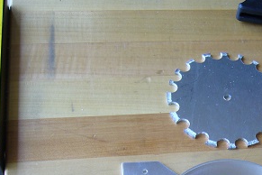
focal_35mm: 80
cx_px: 270
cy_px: 170
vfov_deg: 16.7
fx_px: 582
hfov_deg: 24.1
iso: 80
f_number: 2.8
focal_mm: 5.8
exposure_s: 1/30
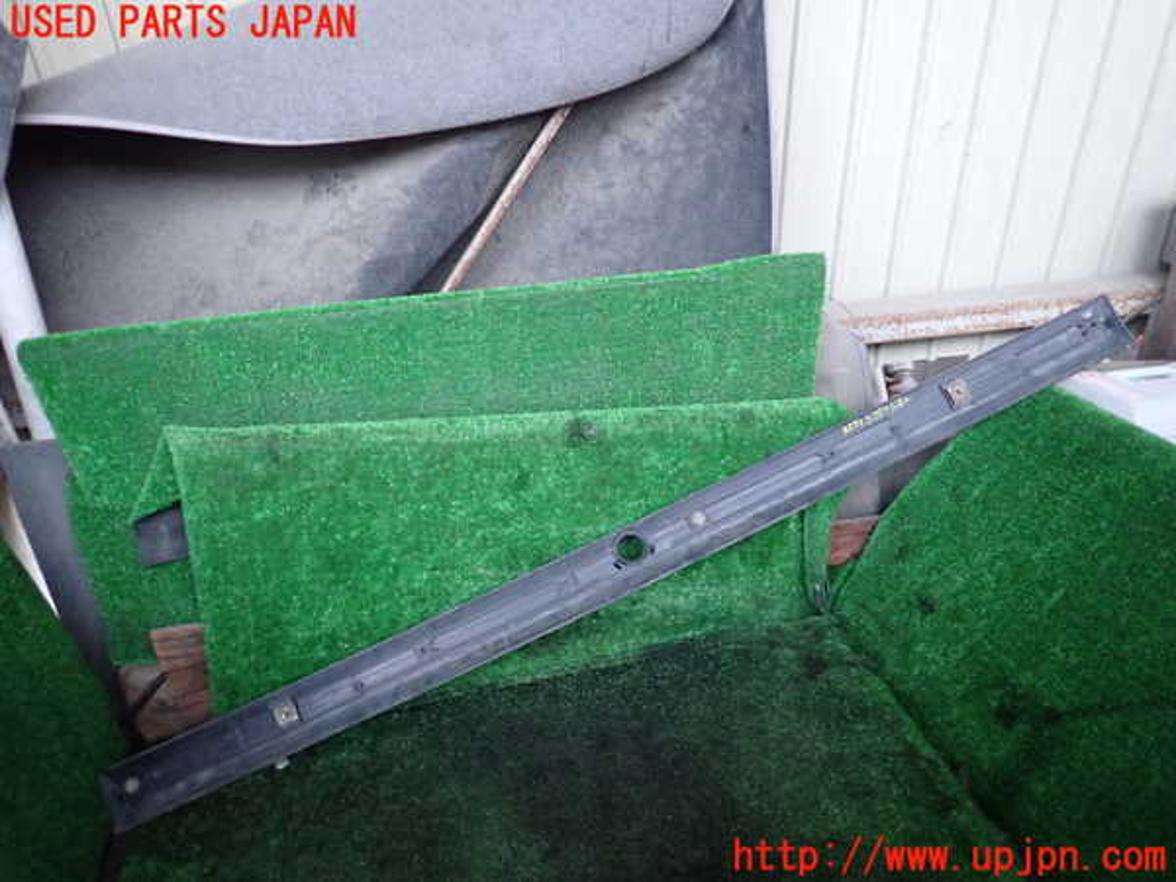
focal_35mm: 25
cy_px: 441
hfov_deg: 69.4
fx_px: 849
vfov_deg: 54.9
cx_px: 588
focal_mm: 4.5
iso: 800
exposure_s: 1/15
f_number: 2
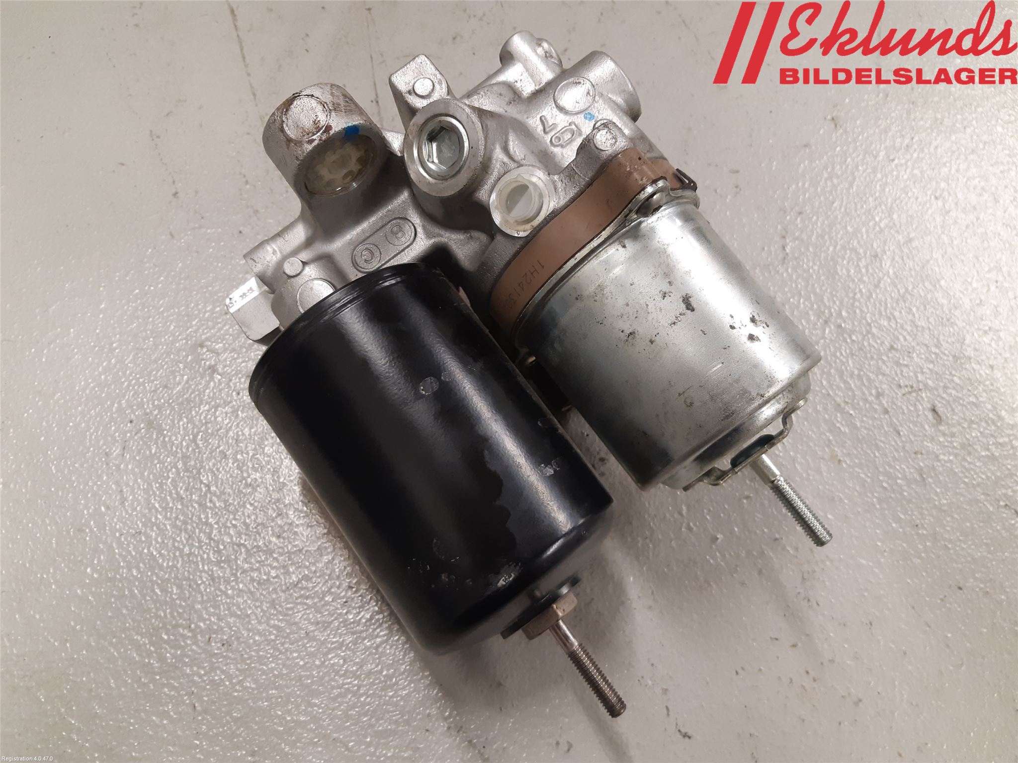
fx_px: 765
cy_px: 382
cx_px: 509
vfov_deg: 53.1
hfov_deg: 67.3
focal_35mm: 26
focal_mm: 3.93
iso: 160
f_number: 1.7
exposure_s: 1/50
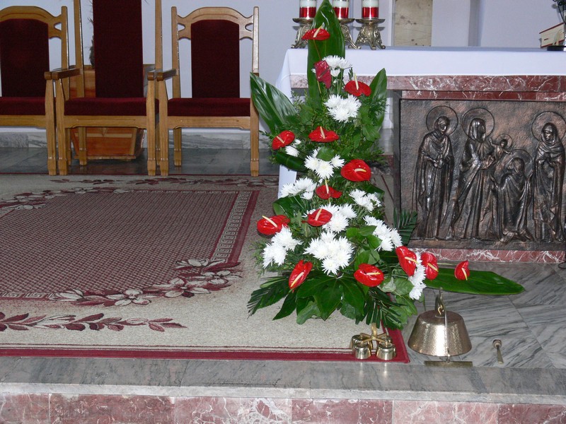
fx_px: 997
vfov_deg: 24.0
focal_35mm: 61
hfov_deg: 31.7
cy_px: 212
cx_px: 283
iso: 250
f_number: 3.2
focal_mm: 12.9
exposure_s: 1/30
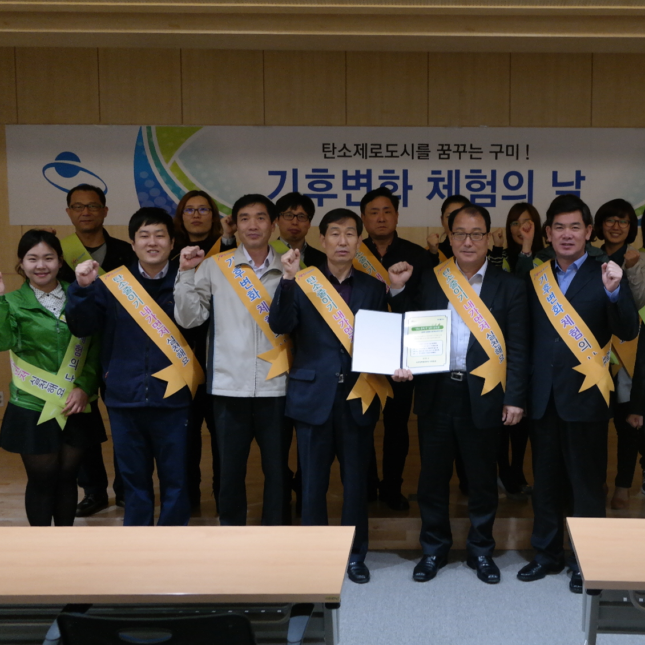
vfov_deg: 42.8
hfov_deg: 42.0
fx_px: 822
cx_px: 450
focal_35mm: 39
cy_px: 321
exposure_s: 1/40
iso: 1600
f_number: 3.5
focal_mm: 20
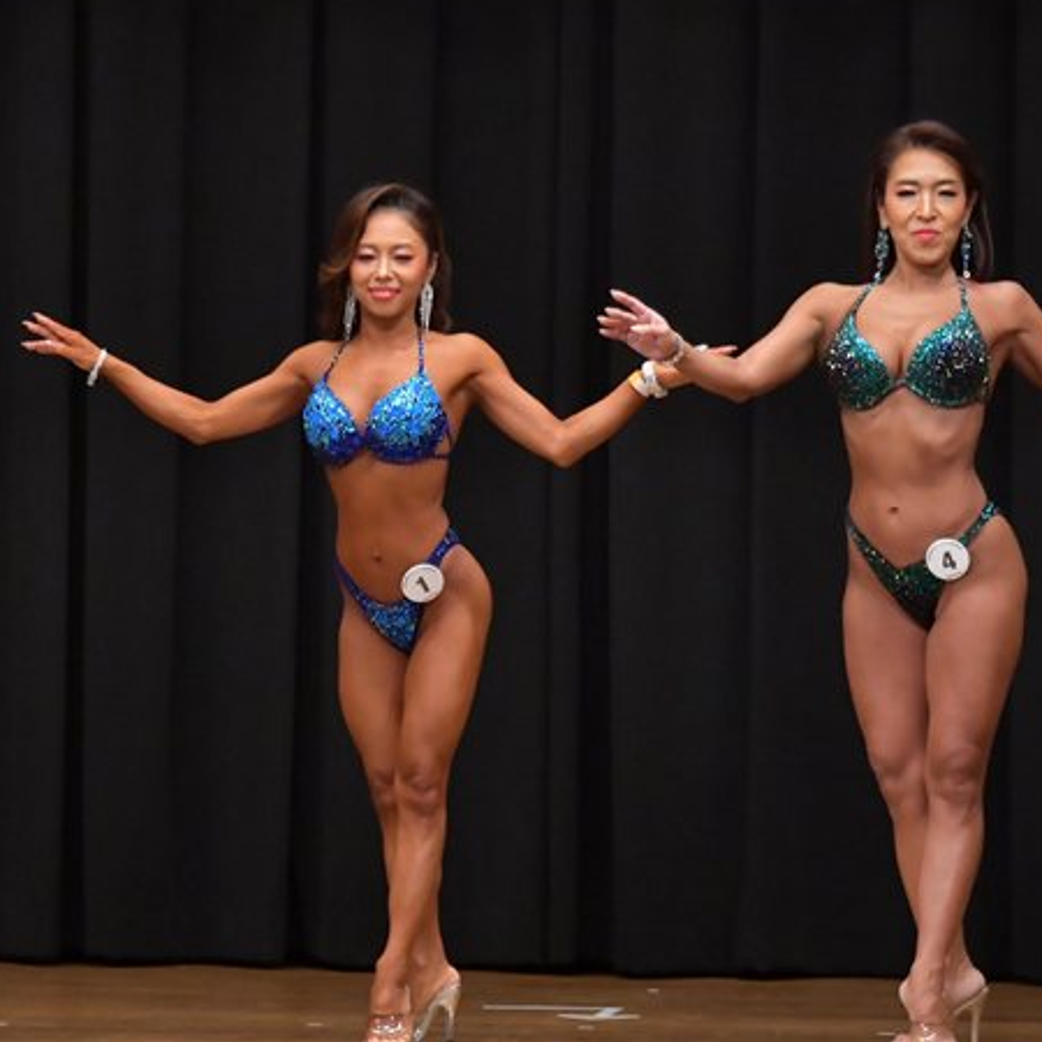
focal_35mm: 329
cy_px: 567
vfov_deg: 5.3
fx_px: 11204
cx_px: 302
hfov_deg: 5.3
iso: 6400
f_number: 5.6
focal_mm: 150
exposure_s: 1/400
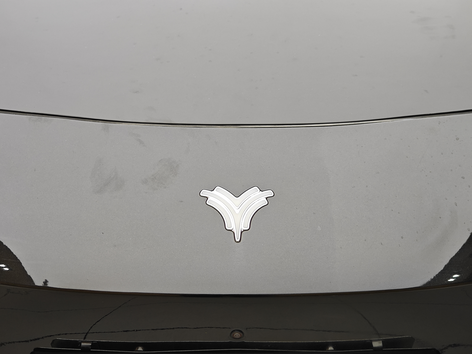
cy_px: 177
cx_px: 236
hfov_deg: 26.0
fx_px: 1023
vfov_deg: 19.6
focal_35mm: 75
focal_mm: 9.87
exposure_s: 1/100
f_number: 1.8
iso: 320
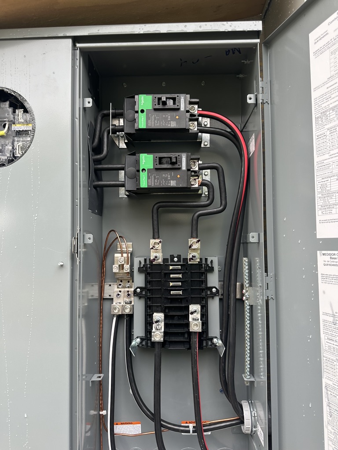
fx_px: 312
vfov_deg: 71.6
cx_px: 169
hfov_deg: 56.8
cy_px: 225
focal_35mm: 24
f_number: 1.78
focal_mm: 6.86
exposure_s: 1/272
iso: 80
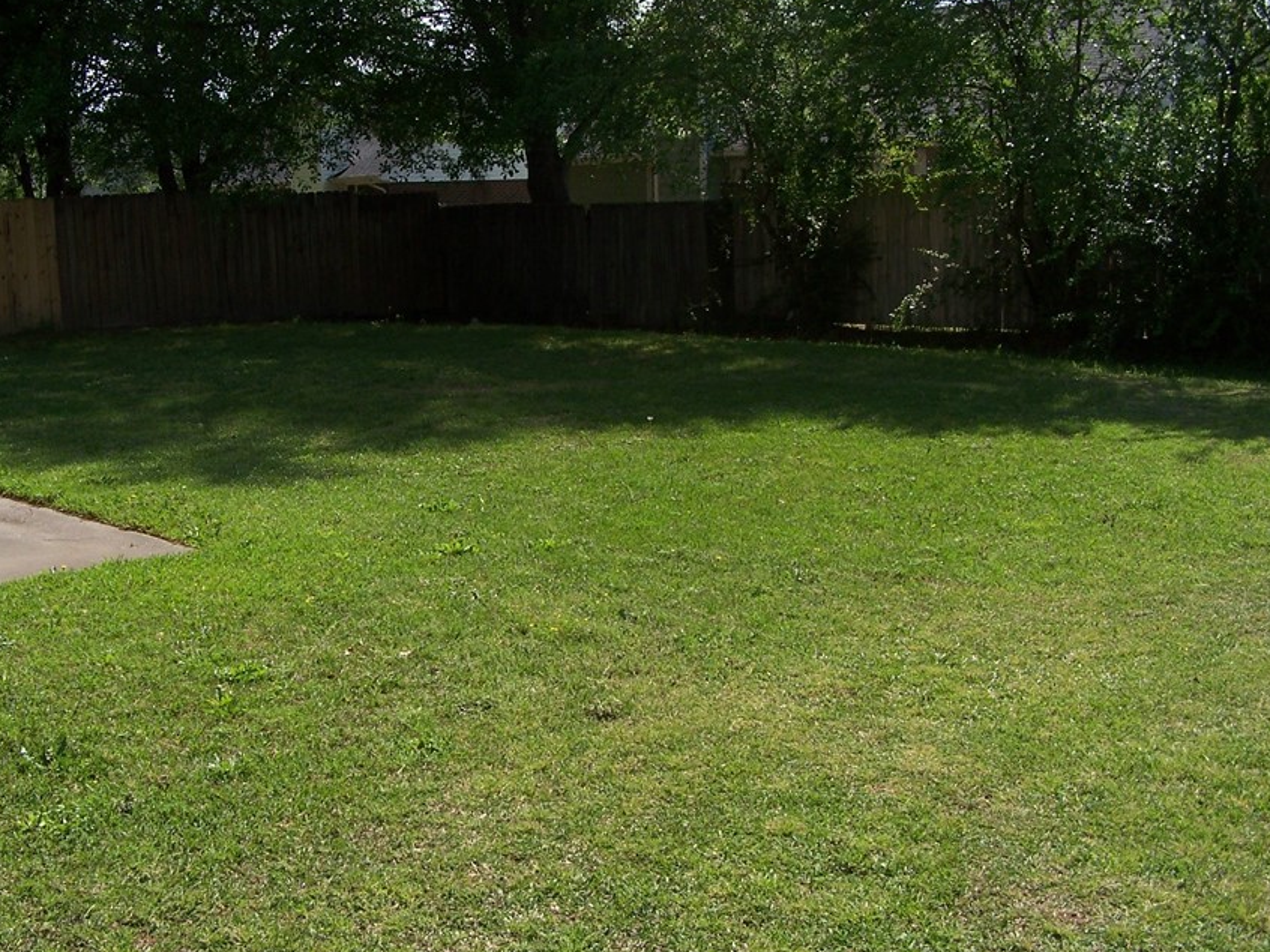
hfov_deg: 41.1
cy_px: 438
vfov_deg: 31.5
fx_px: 1687
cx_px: 516
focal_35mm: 46
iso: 80
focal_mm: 6.3
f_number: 4
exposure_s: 1/750
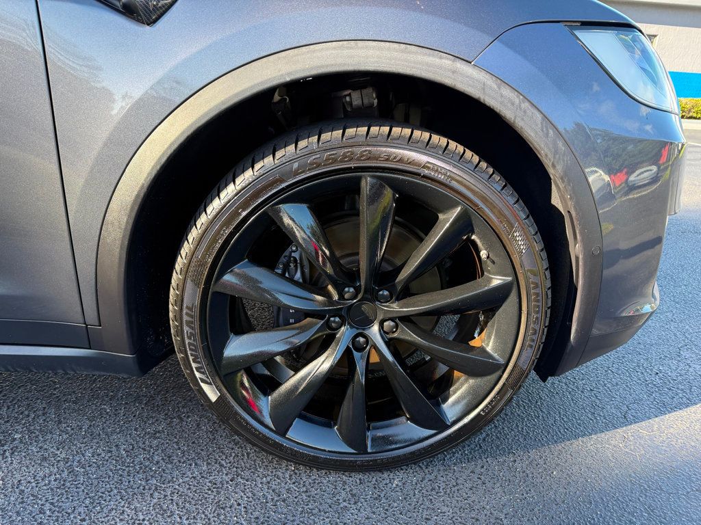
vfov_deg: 56.8
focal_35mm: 24
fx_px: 486
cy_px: 262
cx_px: 350
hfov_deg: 71.6
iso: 100
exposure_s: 1/284
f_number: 1.78
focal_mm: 6.76
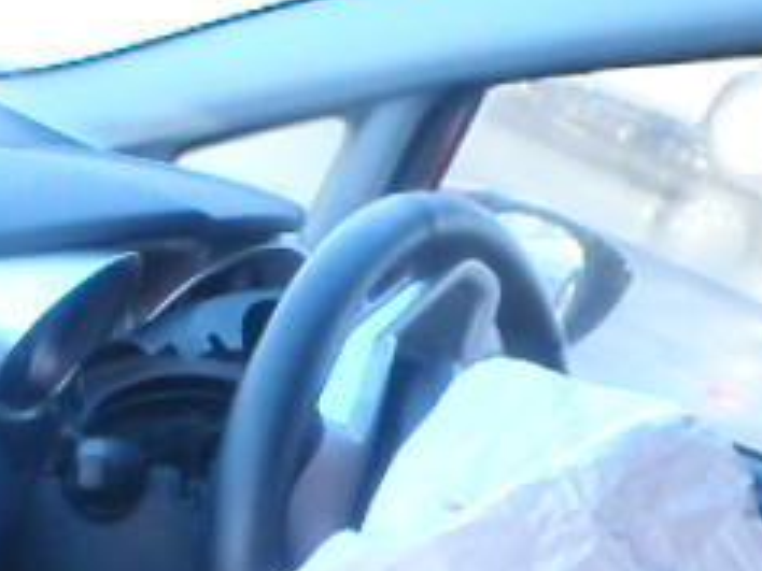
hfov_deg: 23.3
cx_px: -171
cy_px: 690
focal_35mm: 76
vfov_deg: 18.4
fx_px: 1673
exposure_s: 1/160
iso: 800
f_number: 3.5
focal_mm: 5
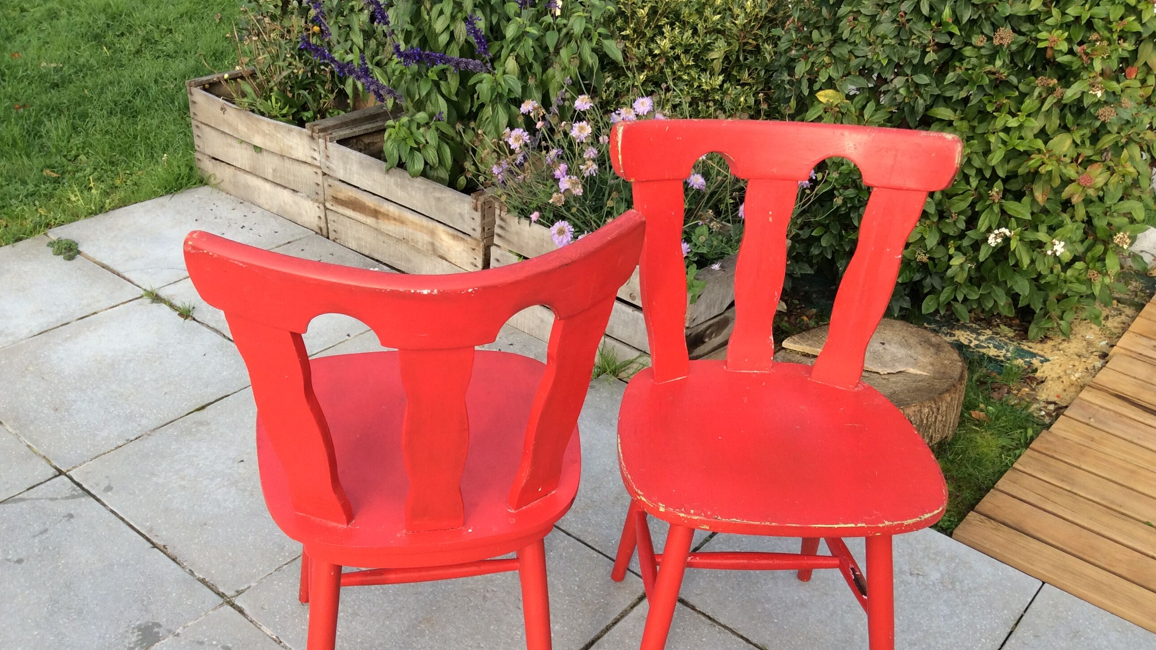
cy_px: 389
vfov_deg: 33.6
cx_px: 578
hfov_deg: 56.6
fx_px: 1073
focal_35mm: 35
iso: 32
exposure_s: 1/330
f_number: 2.4
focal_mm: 3.3
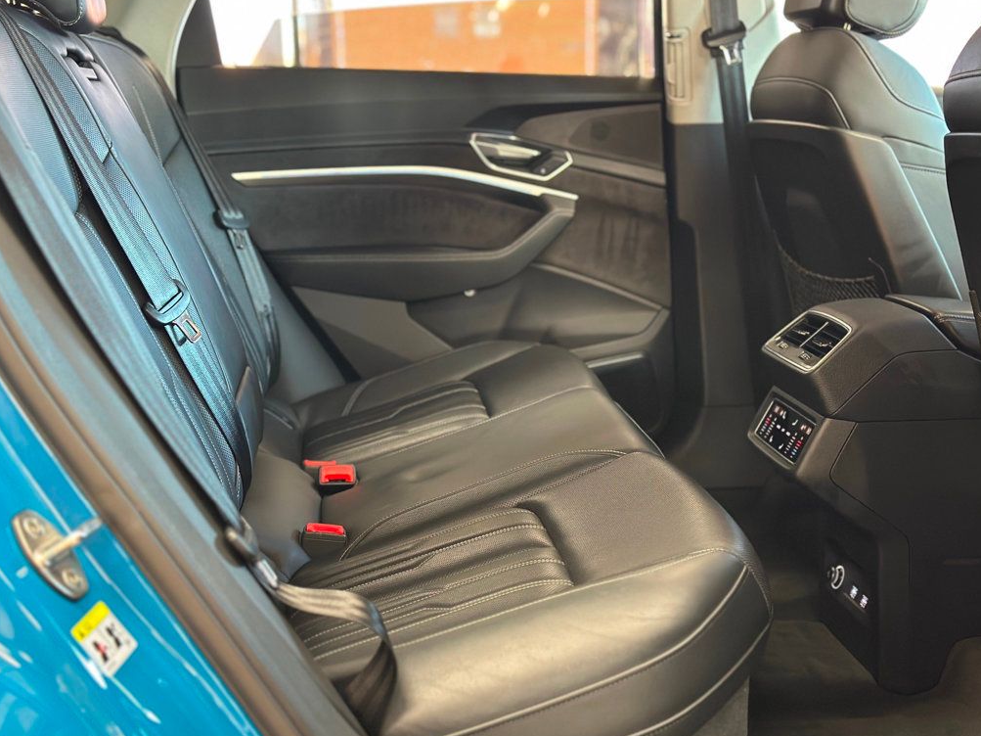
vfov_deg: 29.7
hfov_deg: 38.9
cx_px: 492
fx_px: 1388
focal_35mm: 49
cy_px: 367
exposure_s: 1/40
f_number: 1.78
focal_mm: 6.86
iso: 500
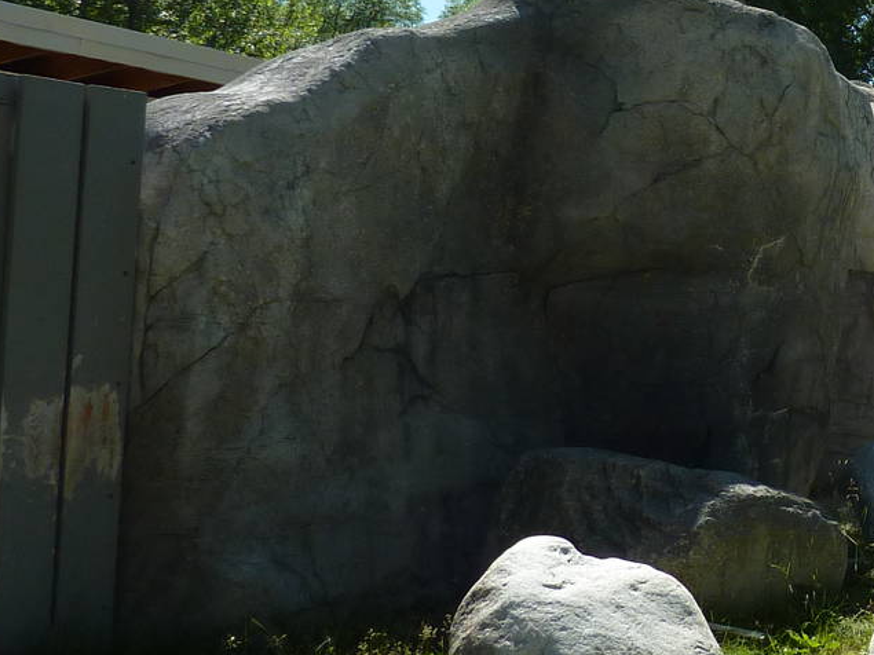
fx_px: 1590
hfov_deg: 27.0
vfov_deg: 23.0
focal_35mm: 63
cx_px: 1060
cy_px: 139
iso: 80
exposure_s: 1/640
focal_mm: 4.1
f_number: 3.5
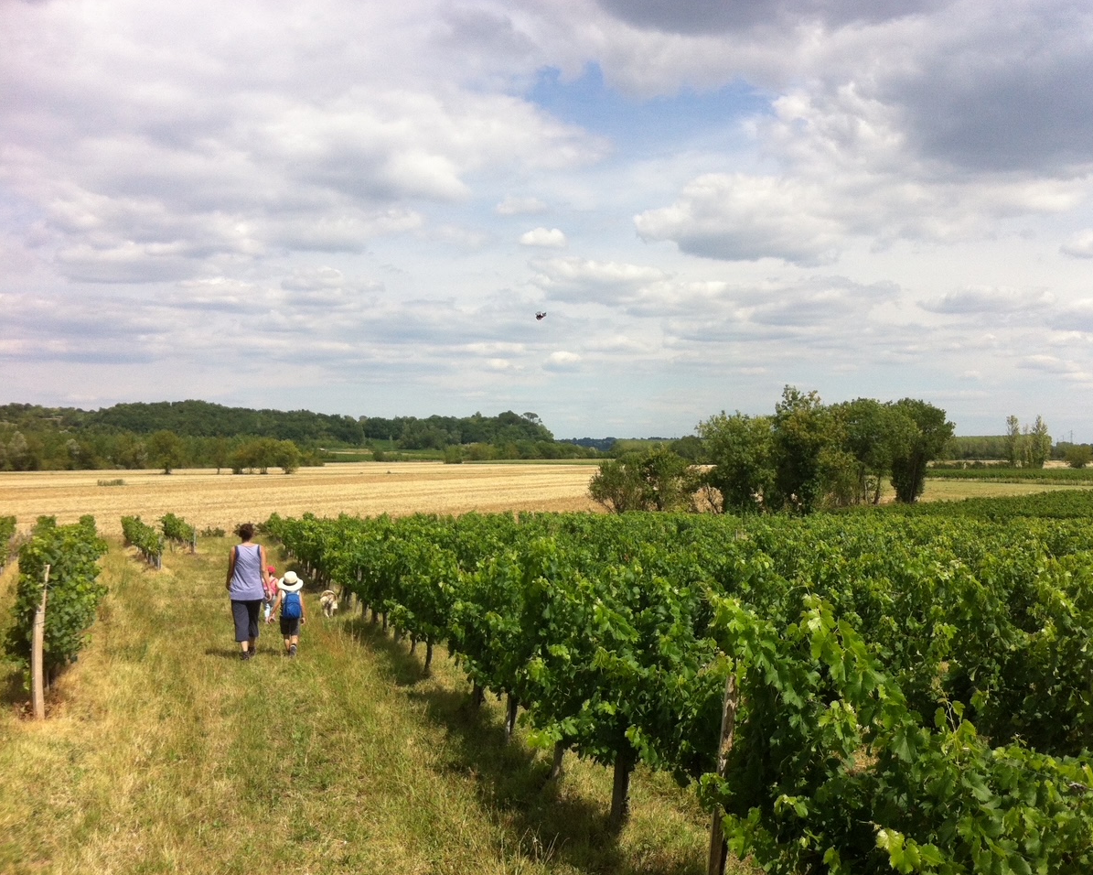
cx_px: 587
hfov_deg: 49.0
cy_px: 439
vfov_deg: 40.1
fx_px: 1197
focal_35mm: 37
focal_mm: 3.85
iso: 80
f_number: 2.8
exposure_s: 1/2011
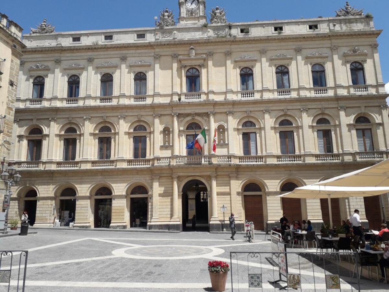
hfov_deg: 65.3
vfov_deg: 51.4
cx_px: 194
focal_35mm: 27
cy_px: 146
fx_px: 303
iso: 40
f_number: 1.9
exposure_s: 1/1802
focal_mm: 3.6
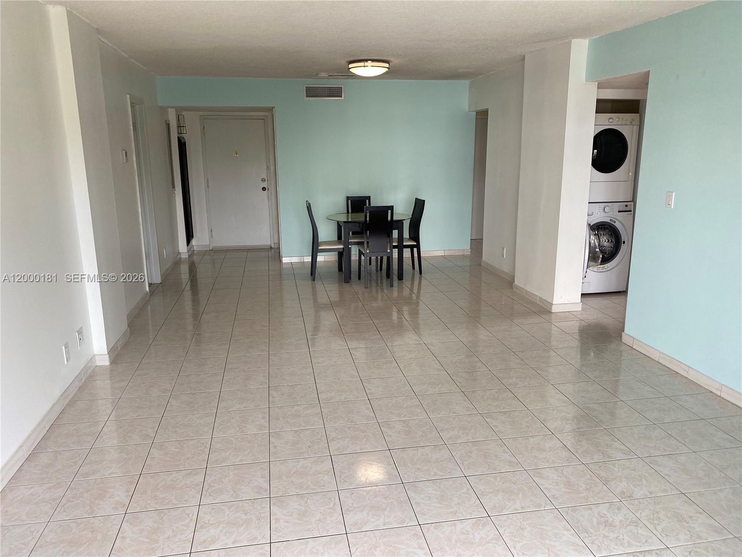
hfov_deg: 67.3
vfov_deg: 53.1
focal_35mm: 26
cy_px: 278
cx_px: 371
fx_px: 557
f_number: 1.8
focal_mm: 4.25
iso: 64
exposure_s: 1/120
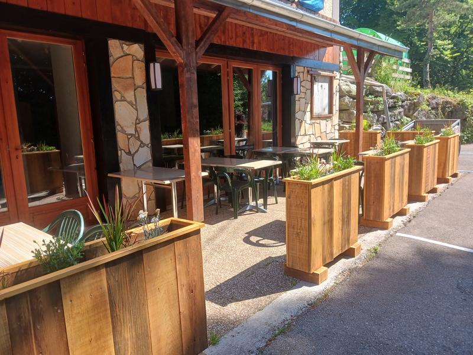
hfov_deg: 65.3
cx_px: 236
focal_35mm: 27
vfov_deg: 51.4
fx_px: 369
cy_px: 178
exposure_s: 1/108
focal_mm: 4
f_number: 1.8
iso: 20
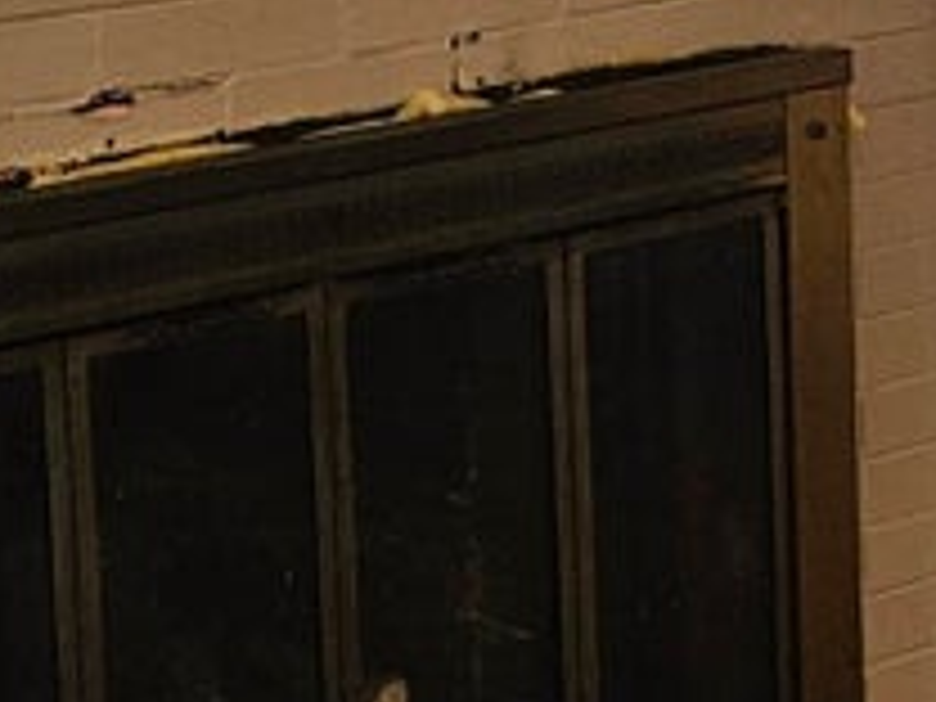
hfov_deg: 12.7
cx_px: 1213
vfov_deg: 9.7
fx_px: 4083
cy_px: -76
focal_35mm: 151
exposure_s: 1/120
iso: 64
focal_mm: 5.4
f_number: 1.8
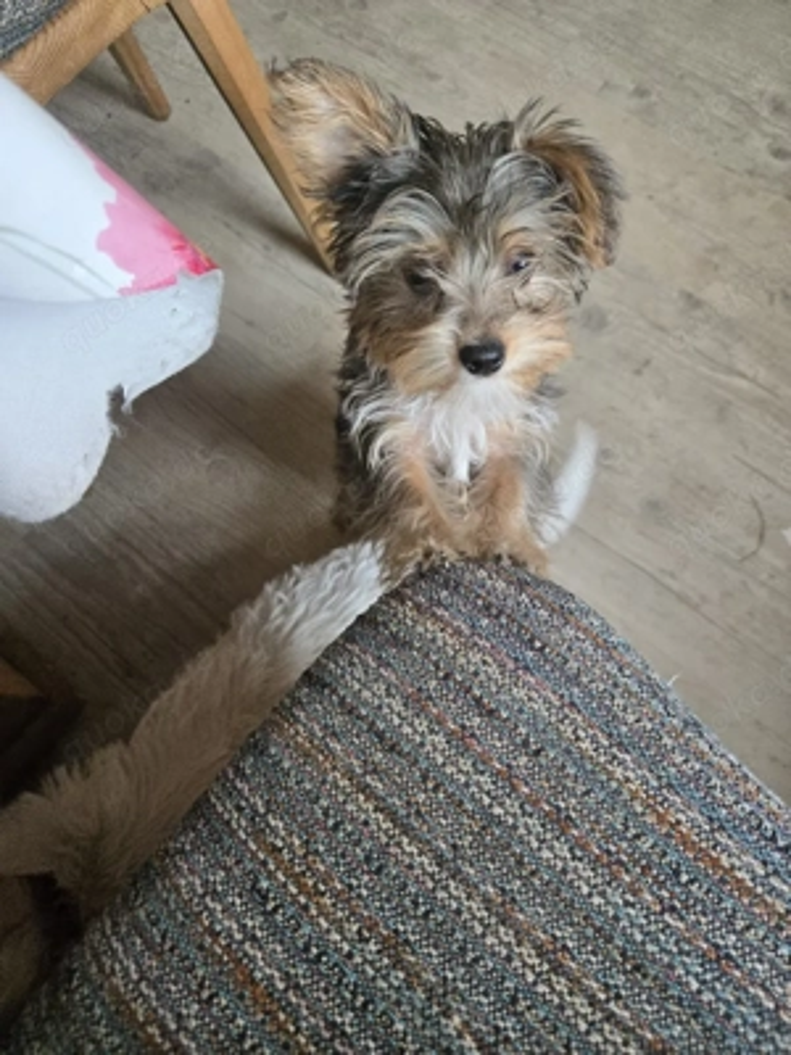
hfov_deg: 58.9
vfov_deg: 73.9
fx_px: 701
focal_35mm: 23
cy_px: 528
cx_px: 396
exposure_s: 1/101
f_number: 1.8
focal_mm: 5.4
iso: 200
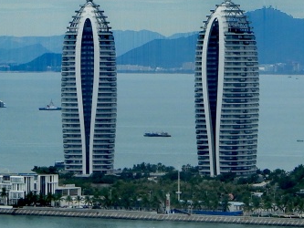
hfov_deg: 6.5
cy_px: 20
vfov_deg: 4.9
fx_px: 2688
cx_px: 110
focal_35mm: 306
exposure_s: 1/320
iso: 80
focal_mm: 15.2
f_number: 5
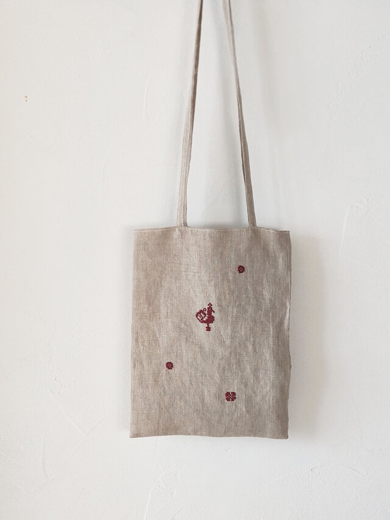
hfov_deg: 21.0
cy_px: 260
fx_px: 1051
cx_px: 195
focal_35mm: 70
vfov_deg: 27.8
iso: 1154
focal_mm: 7.1
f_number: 2.8
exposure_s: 1/100
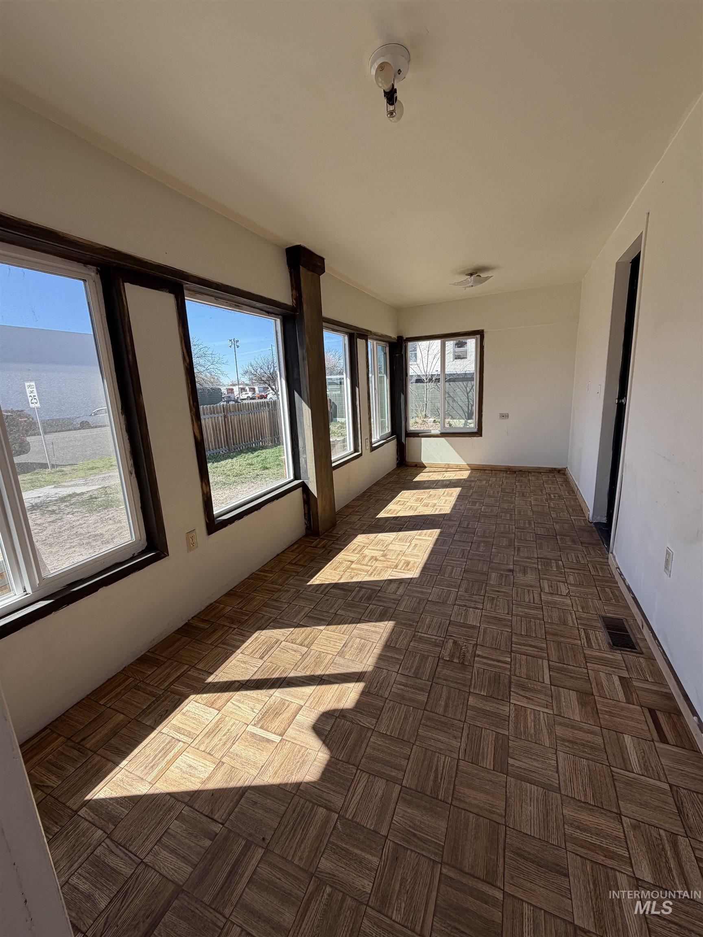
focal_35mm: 14
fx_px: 379
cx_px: 352
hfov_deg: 85.7
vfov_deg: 102.1
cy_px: 468
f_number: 2.2
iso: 64
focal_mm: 2.22
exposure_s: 1/502
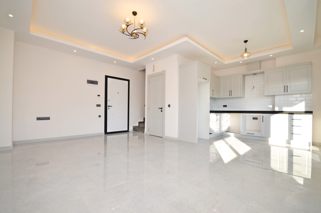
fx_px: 133
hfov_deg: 100.5
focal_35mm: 15
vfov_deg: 77.1
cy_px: 106
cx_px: 160
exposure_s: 1/125
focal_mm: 10
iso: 110
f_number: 5.6
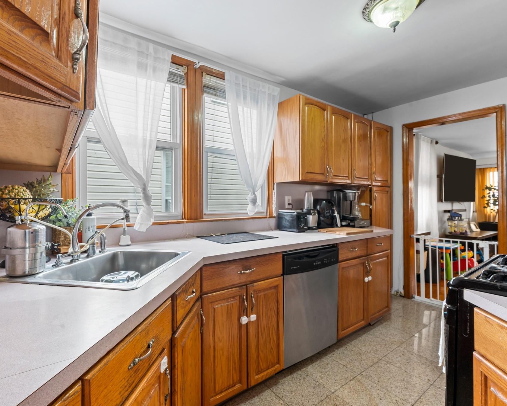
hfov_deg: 92.6
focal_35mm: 16
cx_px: 221
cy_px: 201
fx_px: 240
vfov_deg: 80.4
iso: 500
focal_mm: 14
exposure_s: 1/3
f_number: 10
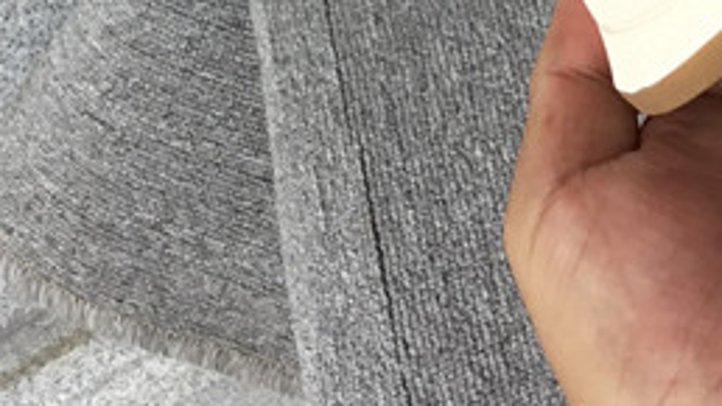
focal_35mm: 118
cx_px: 571
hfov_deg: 18.0
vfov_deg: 9.3
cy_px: -519
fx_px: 2259
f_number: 2.4
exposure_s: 1/121
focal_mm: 3.3
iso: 25
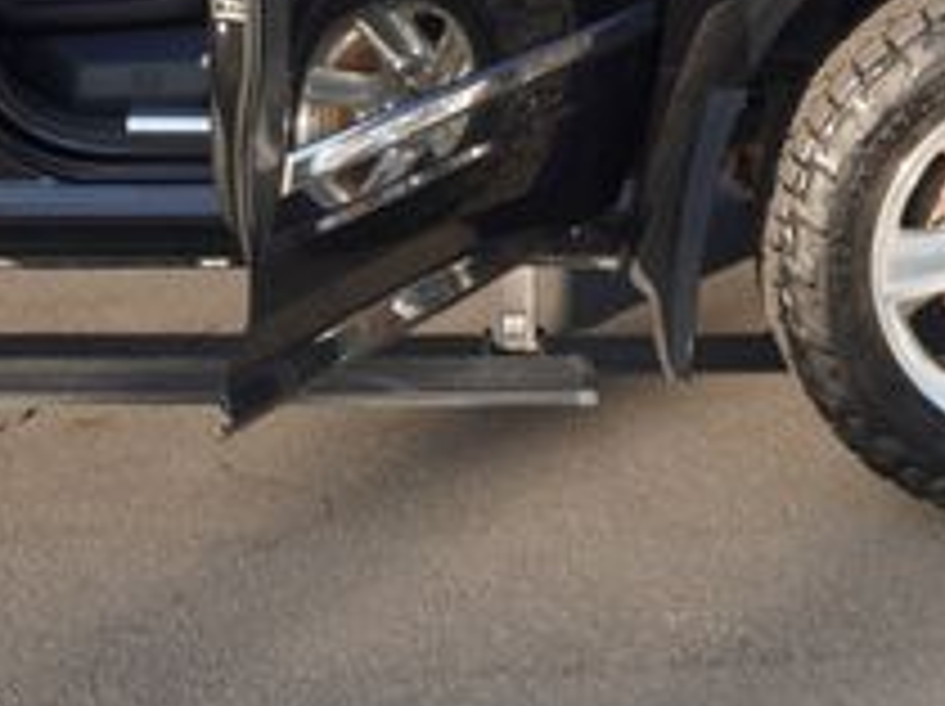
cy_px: -117
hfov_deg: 20.2
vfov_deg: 14.8
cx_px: 346
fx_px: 2645
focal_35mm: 97
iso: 100
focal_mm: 22
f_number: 7.1
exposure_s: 1/100
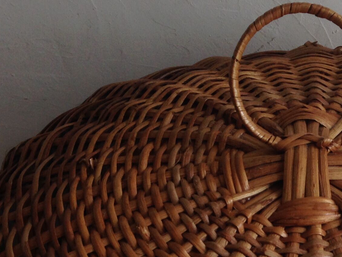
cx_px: 305
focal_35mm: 95
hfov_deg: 20.3
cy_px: 336
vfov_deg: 14.9
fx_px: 938
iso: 50
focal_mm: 4.12
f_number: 2.4
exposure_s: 1/40
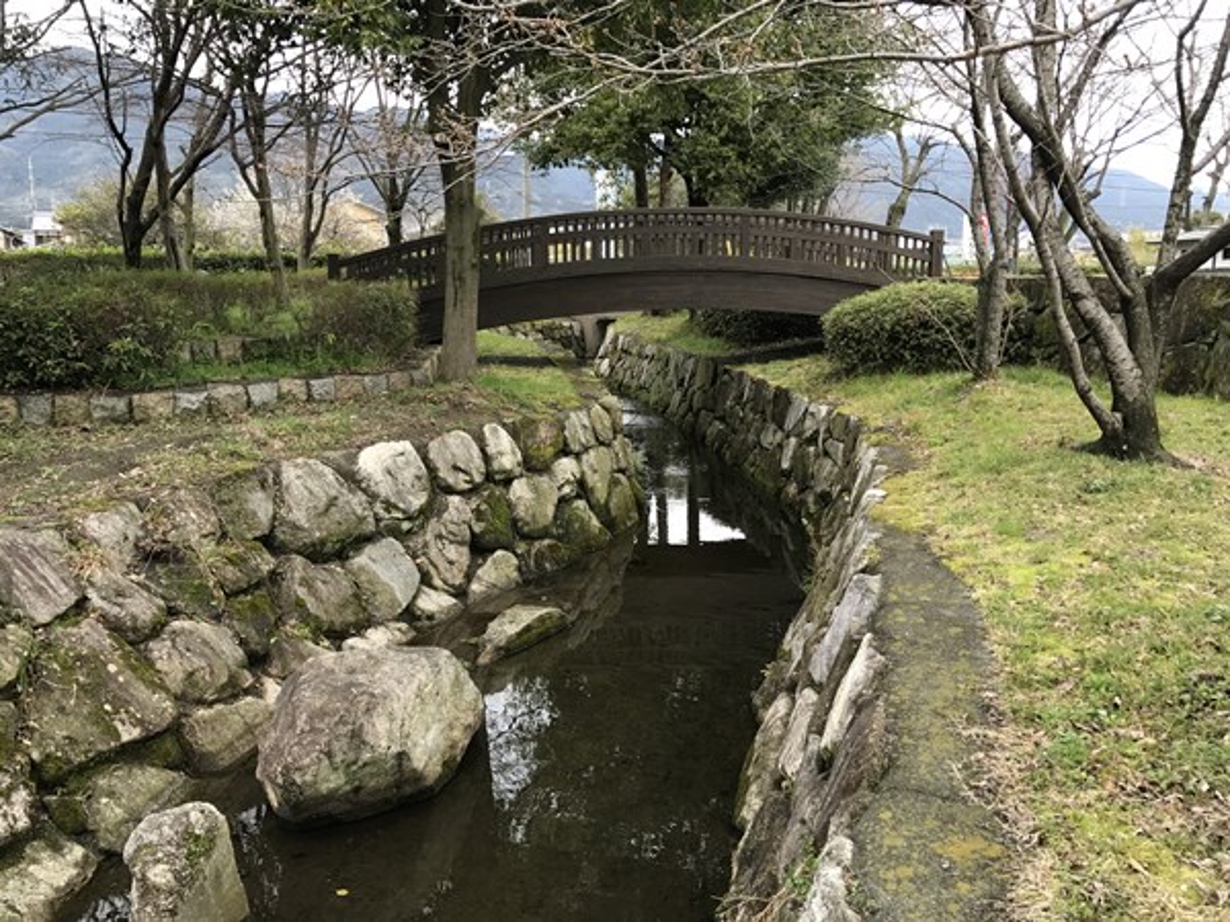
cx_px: 615
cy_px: 461
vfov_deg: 49.7
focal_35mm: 28
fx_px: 995
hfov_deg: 63.4
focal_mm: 3.99
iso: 20
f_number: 1.8
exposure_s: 1/218
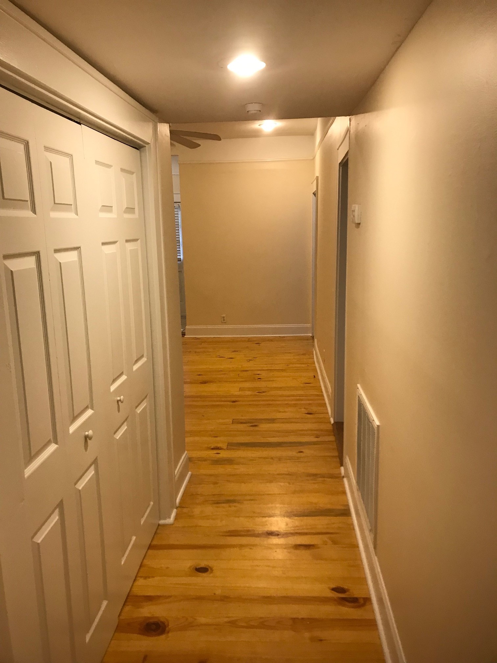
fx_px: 536
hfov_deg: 49.7
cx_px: 248
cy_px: 332
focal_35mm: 28
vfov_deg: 63.4
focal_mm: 3.99
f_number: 1.8
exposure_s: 1/30
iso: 40
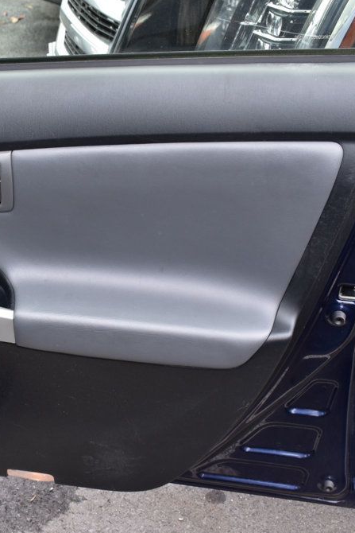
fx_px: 813
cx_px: 20
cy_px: 269
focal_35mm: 55
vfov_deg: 36.2
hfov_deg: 23.8
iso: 400
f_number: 8
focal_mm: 24
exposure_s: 1/50
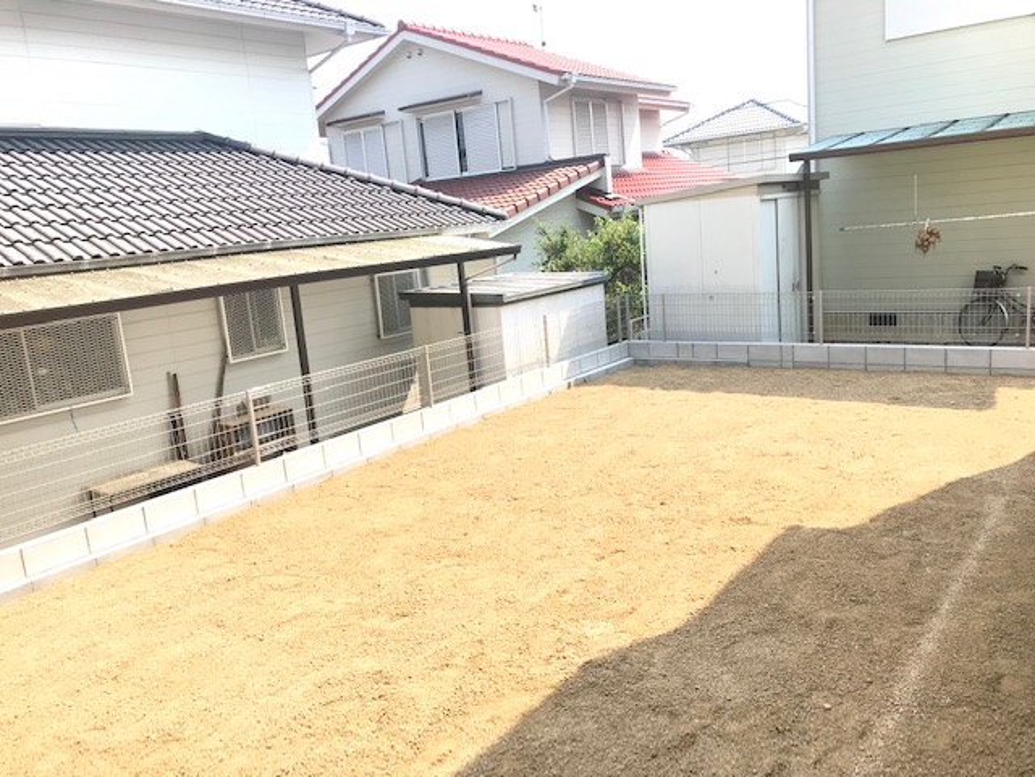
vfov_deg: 49.7
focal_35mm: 28
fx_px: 837
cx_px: 518
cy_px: 388
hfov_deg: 63.4
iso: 20
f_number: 1.8
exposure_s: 1/656
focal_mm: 3.99
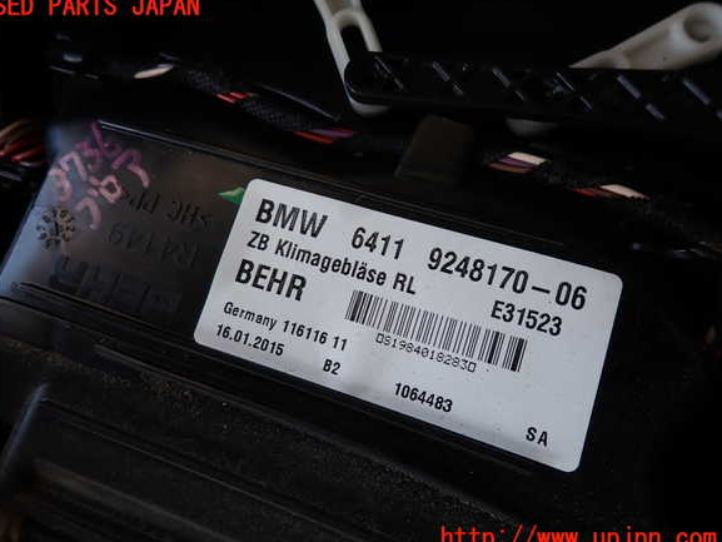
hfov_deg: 67.3
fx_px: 542
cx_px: 348
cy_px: 273
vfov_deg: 53.1
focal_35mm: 26
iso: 100
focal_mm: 4.5
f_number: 2
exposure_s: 1/80
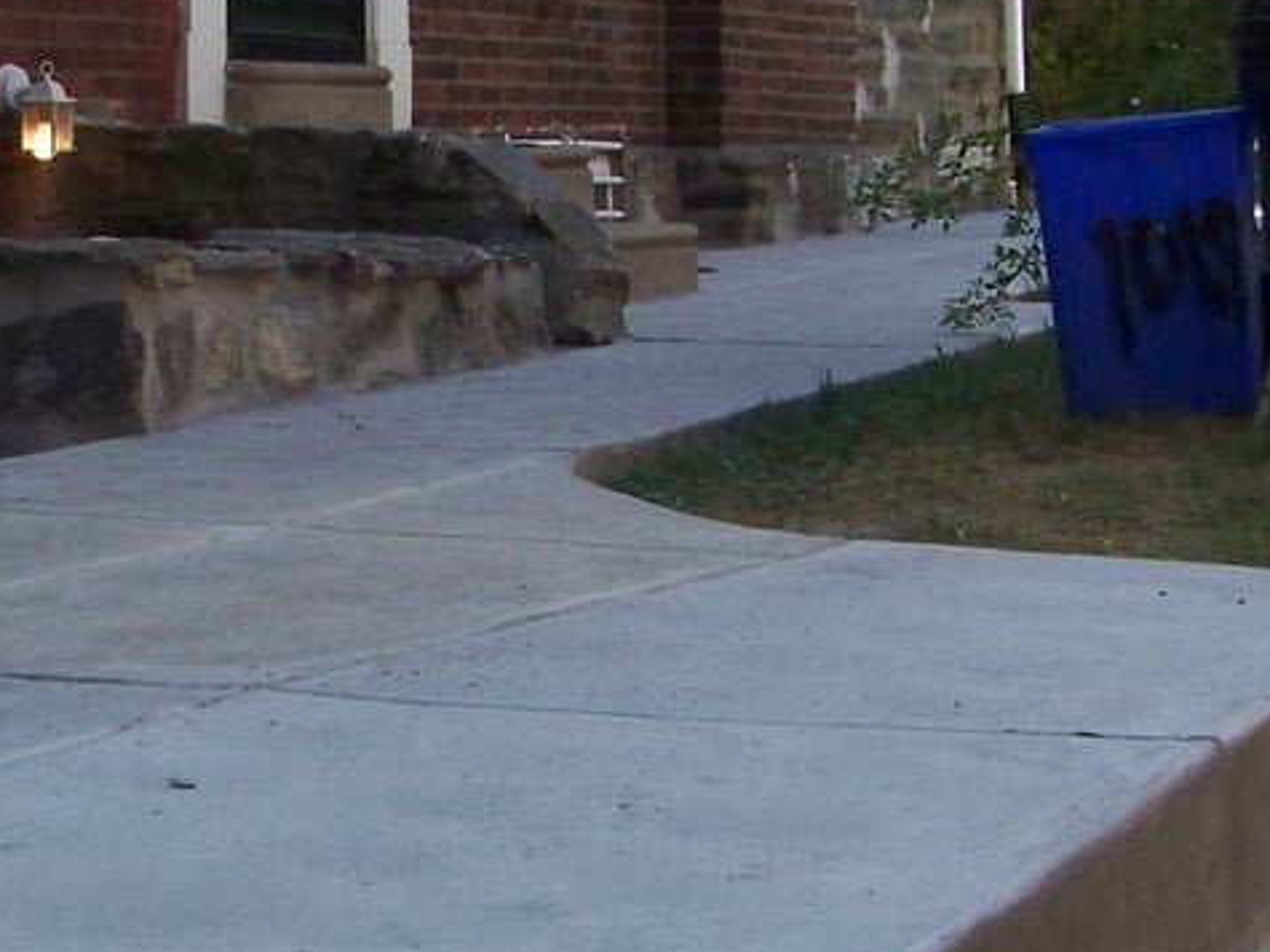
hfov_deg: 19.2
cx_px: 191
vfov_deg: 14.6
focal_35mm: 101
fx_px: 3705
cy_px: 572
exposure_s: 1/800
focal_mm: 5.85
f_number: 4
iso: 200
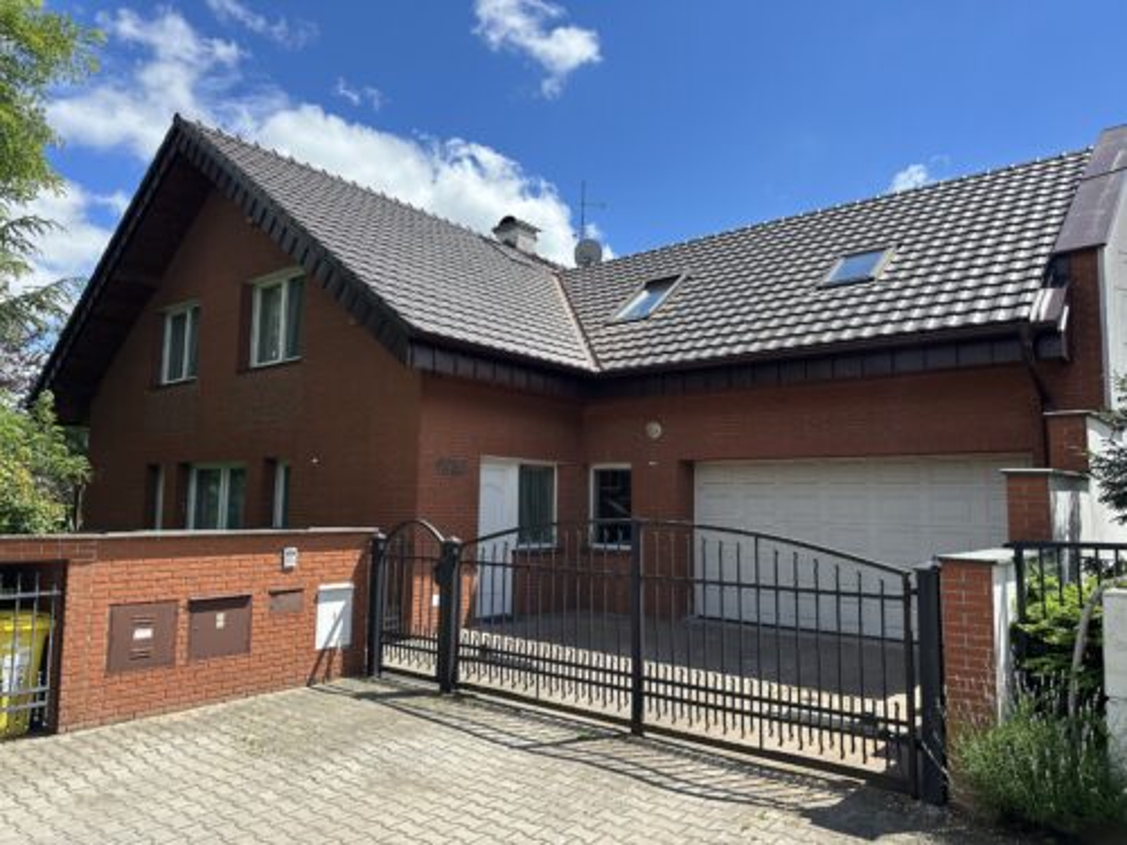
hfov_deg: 71.6
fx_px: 781
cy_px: 422
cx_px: 564
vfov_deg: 56.8
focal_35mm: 24
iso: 80
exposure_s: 1/3155
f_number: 1.78
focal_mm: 6.86
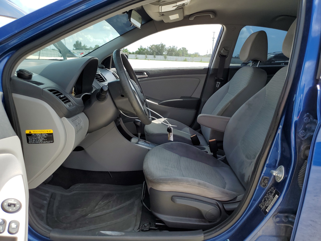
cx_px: 160
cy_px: 120
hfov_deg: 67.3
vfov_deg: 53.1
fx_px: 241
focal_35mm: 26
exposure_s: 1/1000
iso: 50
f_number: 1.5
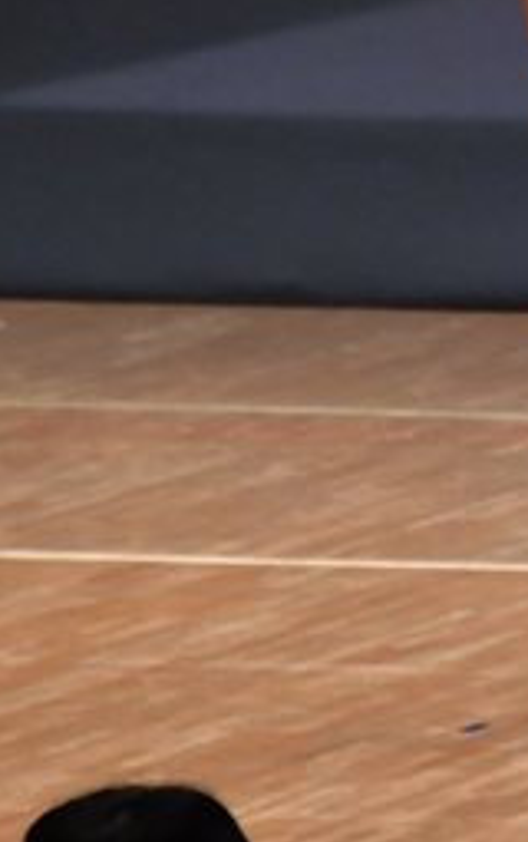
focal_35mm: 1067
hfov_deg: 1.2
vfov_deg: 2.0
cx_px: 846
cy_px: 33
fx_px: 24497
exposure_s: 1/400
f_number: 5.6
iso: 6400
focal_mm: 230
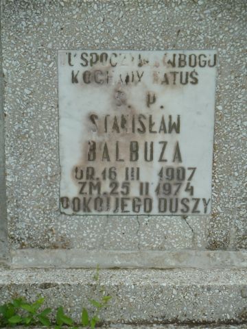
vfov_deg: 12.5
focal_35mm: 158
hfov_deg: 9.4
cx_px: 124
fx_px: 1503
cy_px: 164
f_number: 4.5
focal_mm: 25.9
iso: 80
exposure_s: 1/250
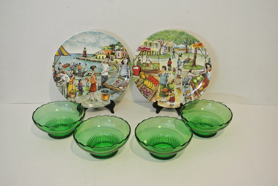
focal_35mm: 37
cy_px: 93
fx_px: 286
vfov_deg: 36.0
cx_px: 139
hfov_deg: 51.8
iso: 800
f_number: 4
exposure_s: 1/40
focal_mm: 14
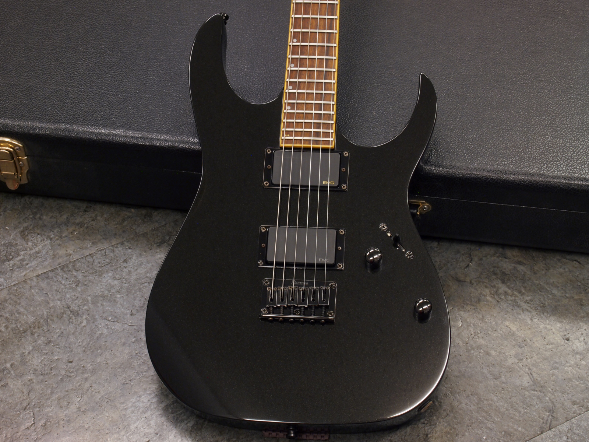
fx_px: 1429
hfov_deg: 23.3
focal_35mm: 84
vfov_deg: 17.6
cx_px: 294
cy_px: 221
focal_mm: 42
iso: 200
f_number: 13
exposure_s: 1/1.3
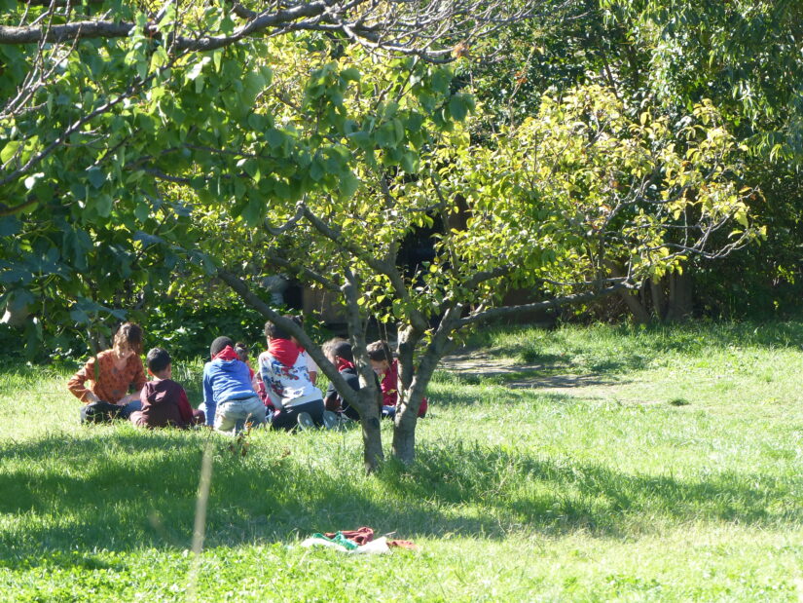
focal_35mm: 268
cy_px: 302
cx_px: 402
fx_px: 6218
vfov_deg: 5.5
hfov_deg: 7.4
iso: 160
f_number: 4
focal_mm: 48.3
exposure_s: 1/320
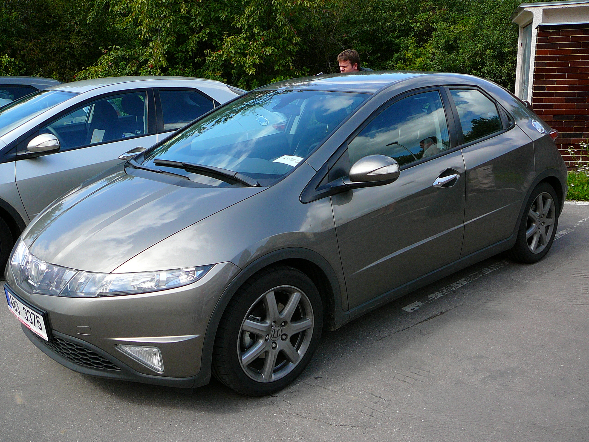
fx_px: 596
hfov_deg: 52.6
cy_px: 221
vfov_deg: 40.7
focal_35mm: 35
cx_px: 294
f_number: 2.8
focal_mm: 5.2
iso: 80
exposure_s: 1/640
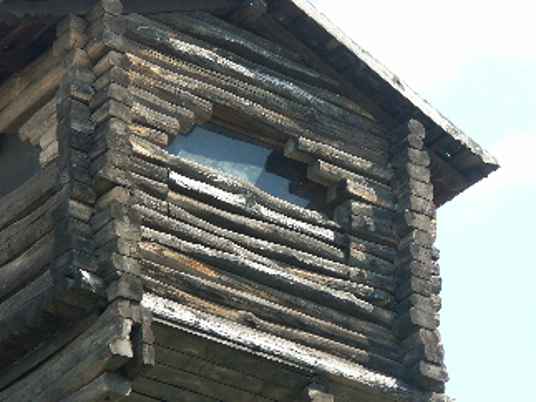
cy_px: 179
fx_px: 3018
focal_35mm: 195
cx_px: 280
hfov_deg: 10.1
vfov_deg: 7.6
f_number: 3.2
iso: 100
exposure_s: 1/160
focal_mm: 41.57
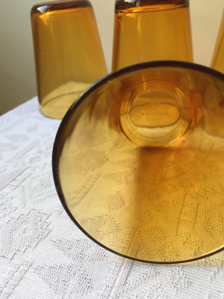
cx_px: 112
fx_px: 250
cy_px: 150
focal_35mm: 29
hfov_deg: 48.2
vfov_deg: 61.7
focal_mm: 4.15
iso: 125
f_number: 2.2
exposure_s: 1/33
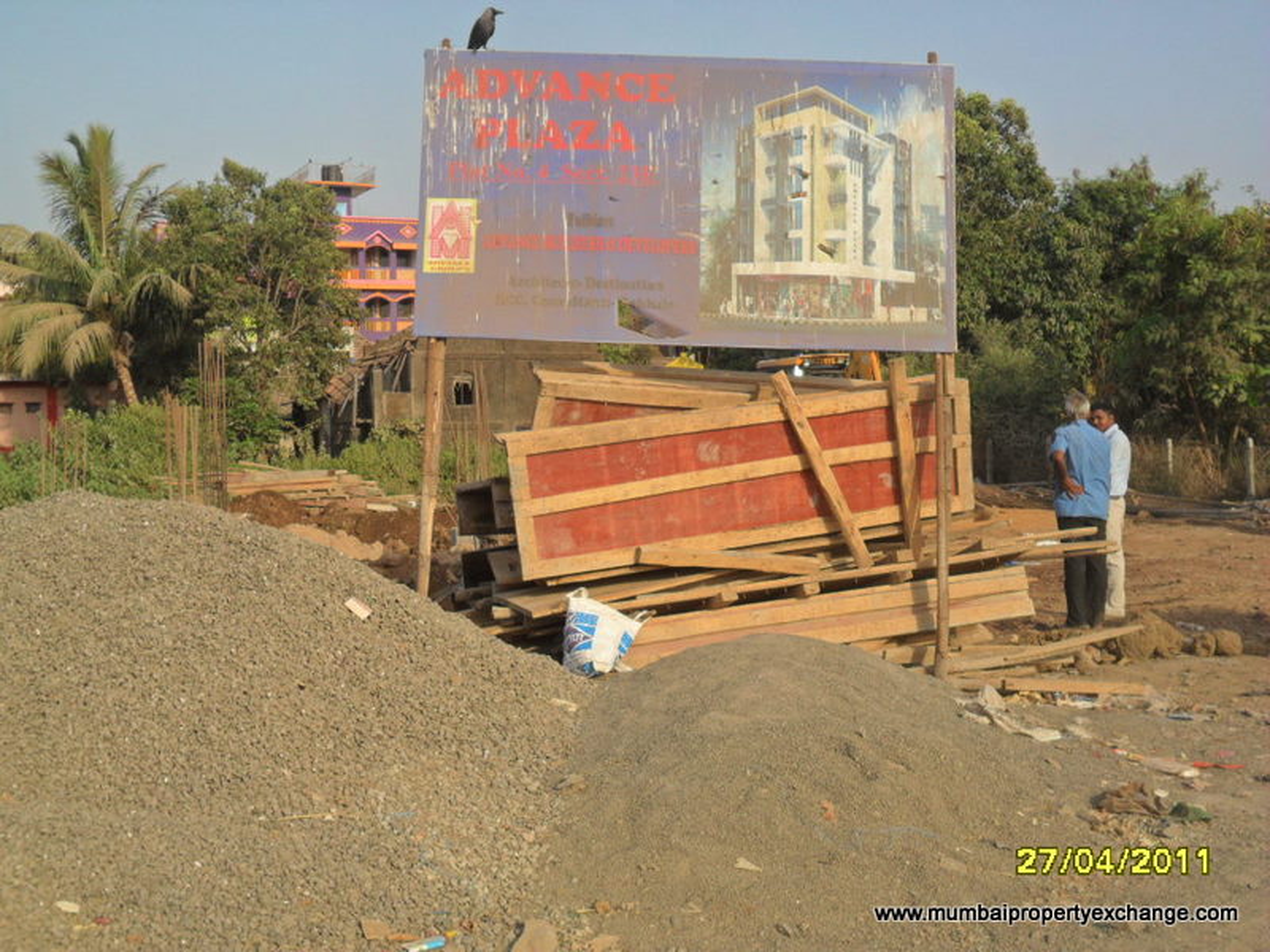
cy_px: 476
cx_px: 635
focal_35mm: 44
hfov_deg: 42.9
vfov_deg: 32.9
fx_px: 1614
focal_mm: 7.8
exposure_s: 1/500
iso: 100
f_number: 4.5
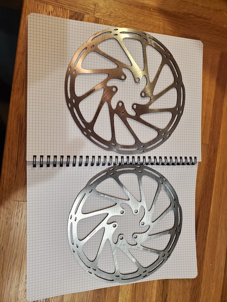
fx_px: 227
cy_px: 151
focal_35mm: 26
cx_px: 114
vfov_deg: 67.3
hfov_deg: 53.1
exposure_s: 1/39
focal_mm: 4.3
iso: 250
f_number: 2.4
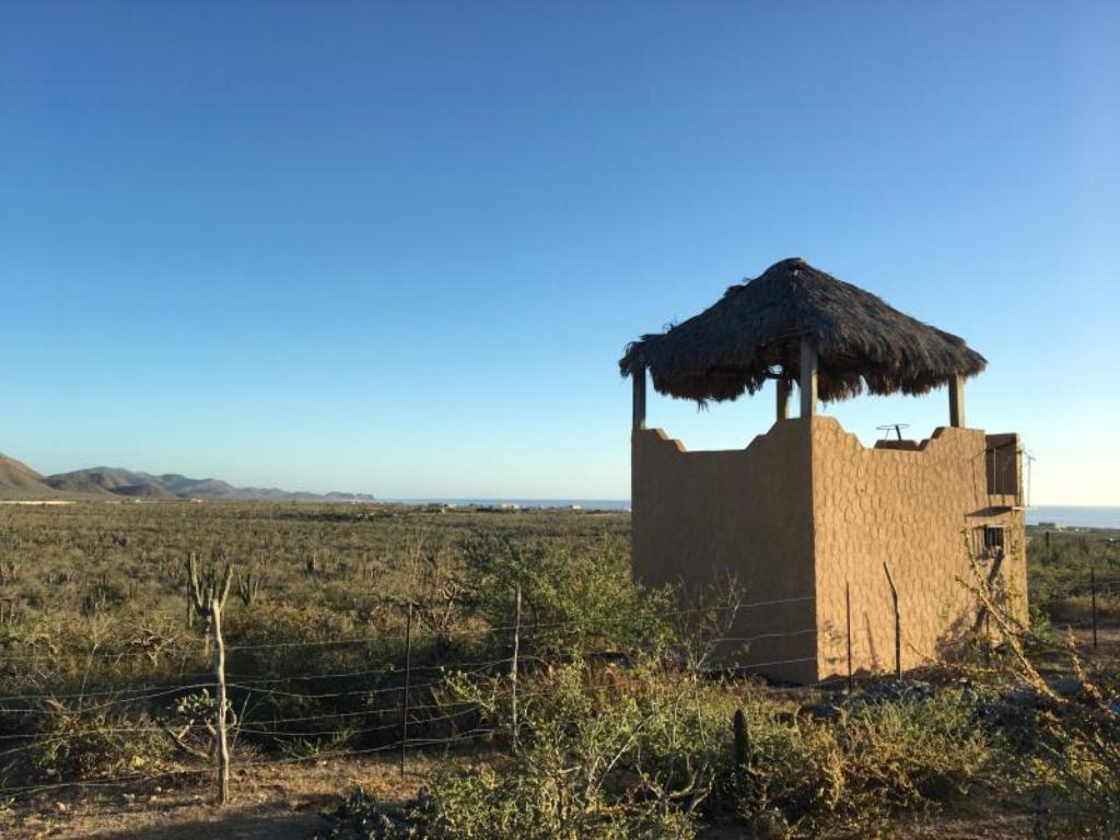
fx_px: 938
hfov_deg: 61.7
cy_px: 420
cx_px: 560
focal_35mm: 29
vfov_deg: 48.2
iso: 25
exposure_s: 1/712
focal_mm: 4.15
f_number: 2.2
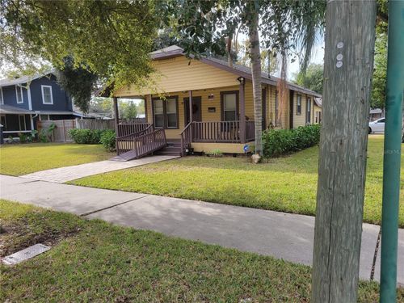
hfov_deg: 67.3
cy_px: 152
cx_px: 202
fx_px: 303
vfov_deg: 53.1
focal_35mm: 26
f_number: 1.8
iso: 40
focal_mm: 5.4
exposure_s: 1/494
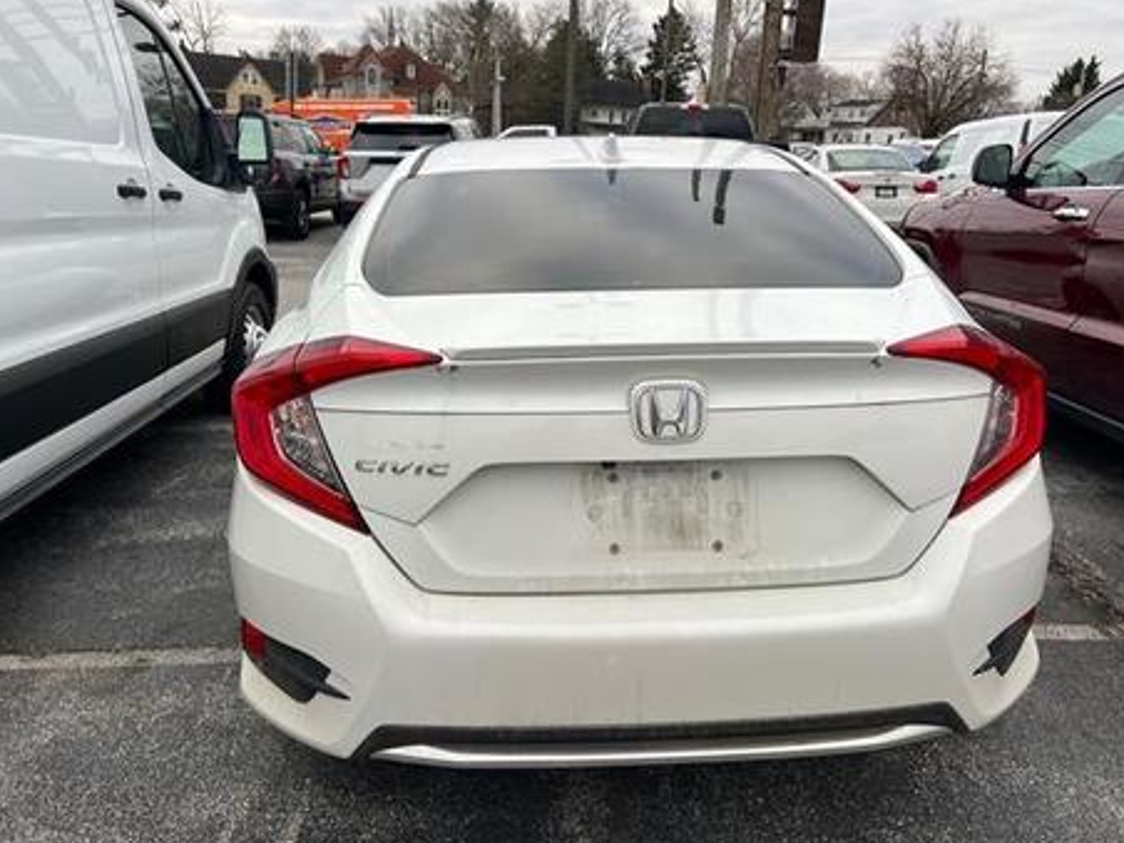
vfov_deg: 48.2
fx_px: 942
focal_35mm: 29
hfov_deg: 61.6
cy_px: 413
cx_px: 579
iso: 50
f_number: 1.5
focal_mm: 5.7
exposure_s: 1/614
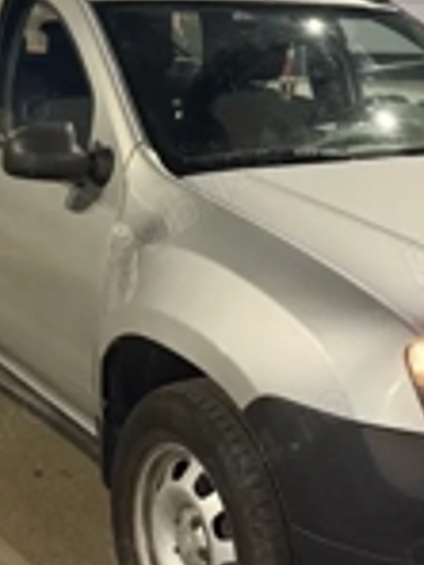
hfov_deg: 22.4
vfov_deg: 29.8
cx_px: 302
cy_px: 229
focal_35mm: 65
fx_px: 1062
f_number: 1.78
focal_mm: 6.76
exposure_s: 1/33
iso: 640
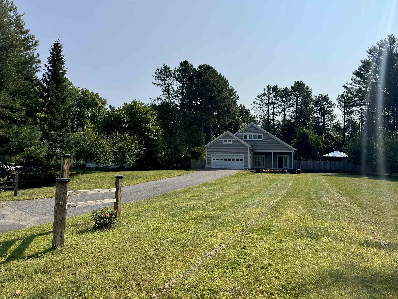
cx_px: 199
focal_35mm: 24
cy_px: 150
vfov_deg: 56.8
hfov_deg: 71.6
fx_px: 276
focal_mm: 6.76
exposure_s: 1/7092
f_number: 1.78
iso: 80
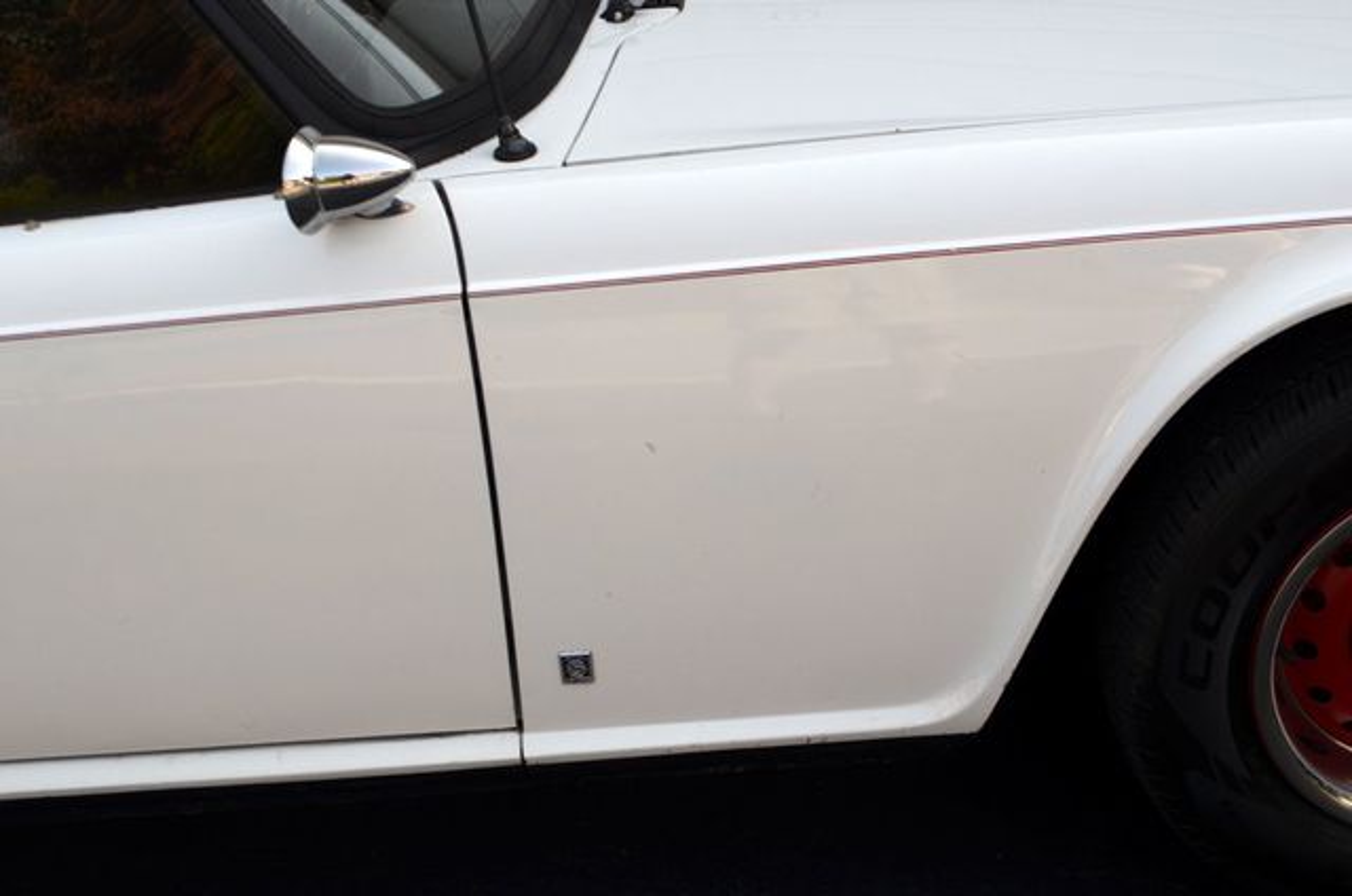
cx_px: 676
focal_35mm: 57
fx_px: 2136
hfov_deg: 35.1
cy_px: 448
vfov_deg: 23.7
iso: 140
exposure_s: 1/250
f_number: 8
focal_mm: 38
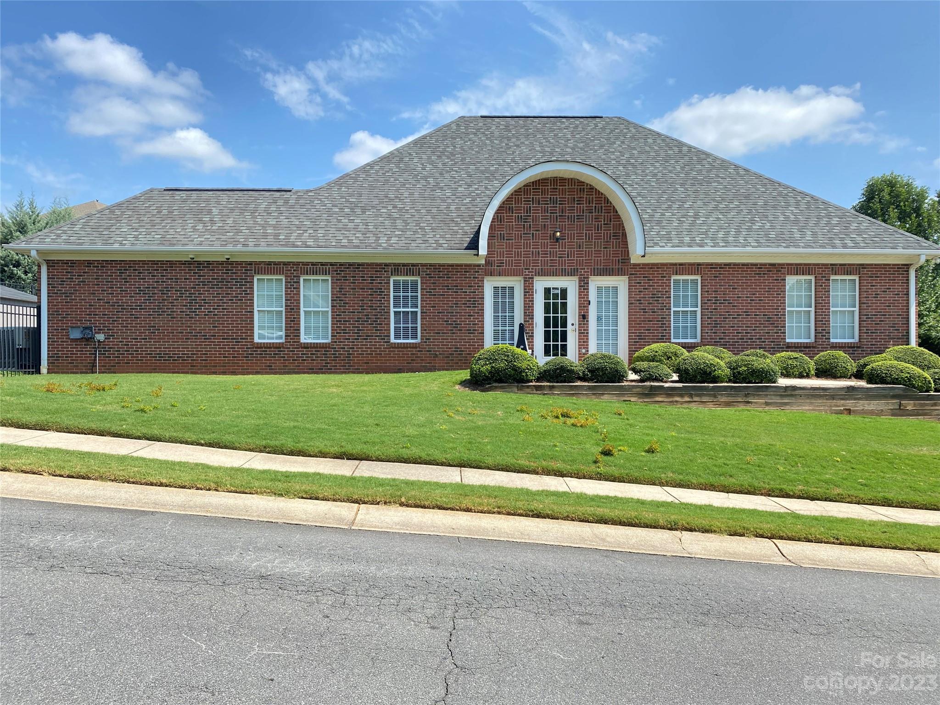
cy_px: 352
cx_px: 470
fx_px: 706
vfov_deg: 53.1
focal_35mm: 26
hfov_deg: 67.3
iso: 32
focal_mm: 4.25
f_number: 1.8
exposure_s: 1/1585
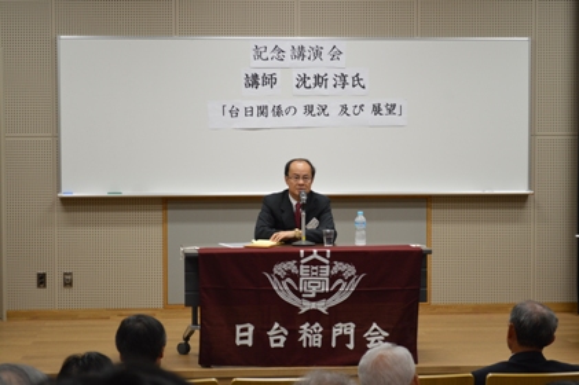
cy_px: 192
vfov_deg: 16.5
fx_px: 1326
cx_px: 290
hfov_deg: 24.6
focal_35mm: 82
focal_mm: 55
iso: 400
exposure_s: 1/25
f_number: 5.6
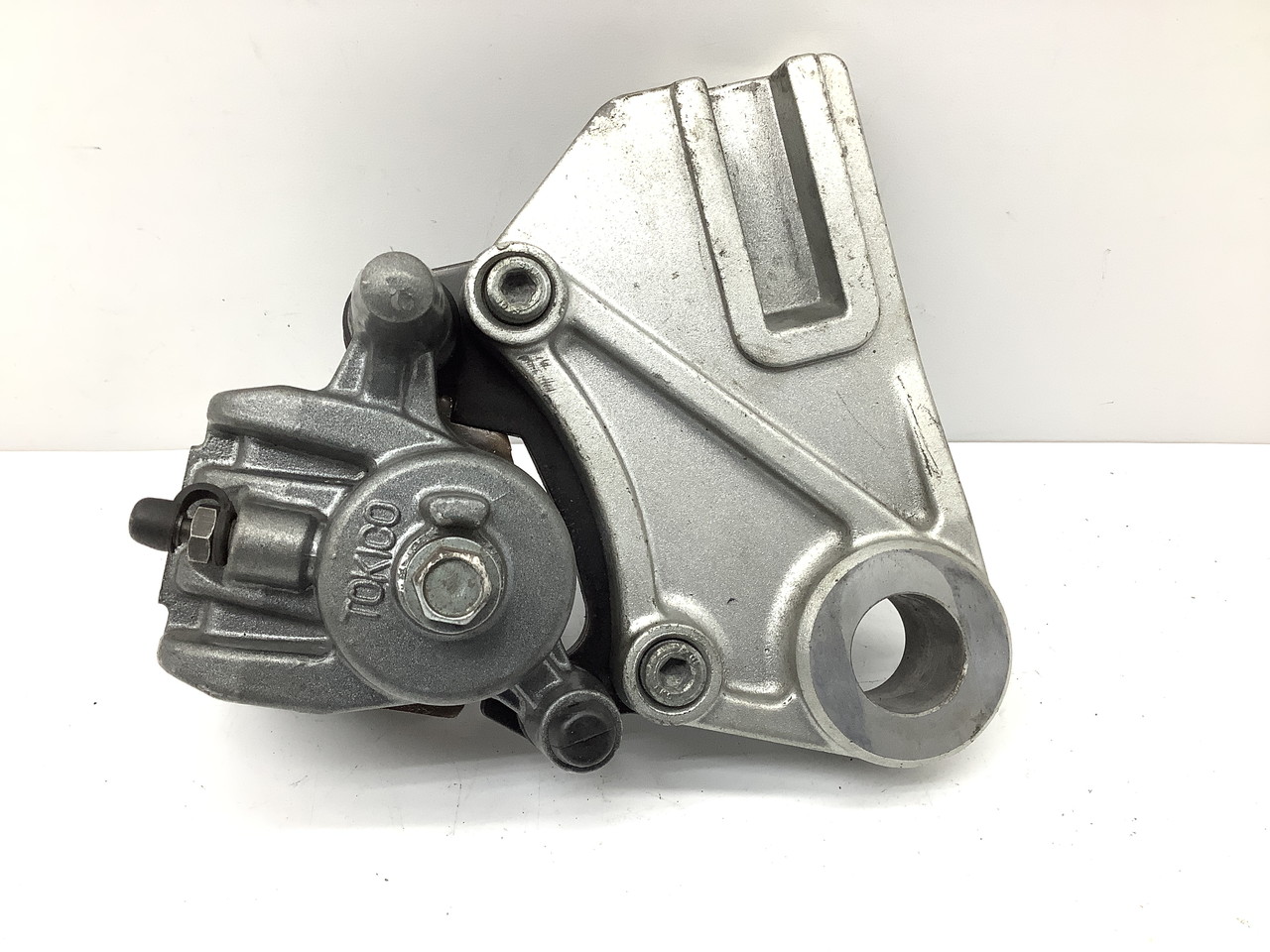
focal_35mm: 31
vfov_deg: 45.4
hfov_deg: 58.4
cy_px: 476
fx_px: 1137
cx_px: 635
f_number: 2.4
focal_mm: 3.3
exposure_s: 1/120
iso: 64
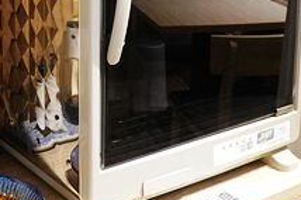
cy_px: -42
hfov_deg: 27.0
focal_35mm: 73
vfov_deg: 17.7
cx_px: 41
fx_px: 609
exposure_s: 1/30
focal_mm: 9
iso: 640
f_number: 2.8
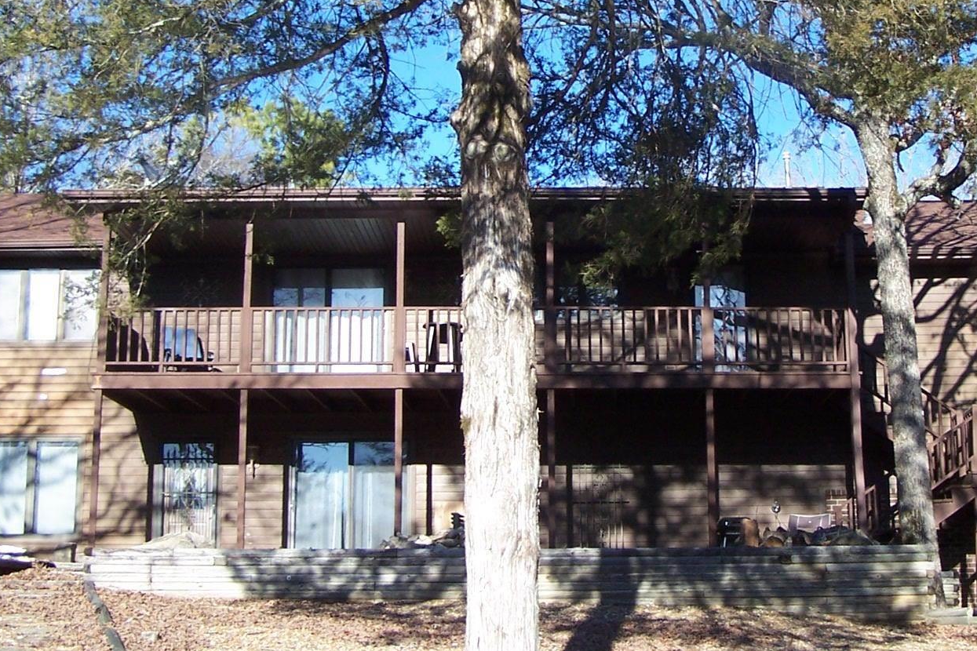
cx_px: 643
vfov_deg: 20.8
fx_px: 1764
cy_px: 184
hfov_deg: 30.8
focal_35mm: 65
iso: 80
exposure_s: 1/750
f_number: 2.8
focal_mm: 6.3
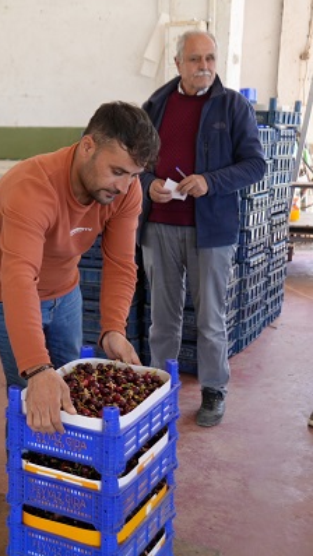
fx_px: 723
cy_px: 278
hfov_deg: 24.1
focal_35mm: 49
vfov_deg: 42.1
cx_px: 64
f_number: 4
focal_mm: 31
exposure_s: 1/160
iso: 400
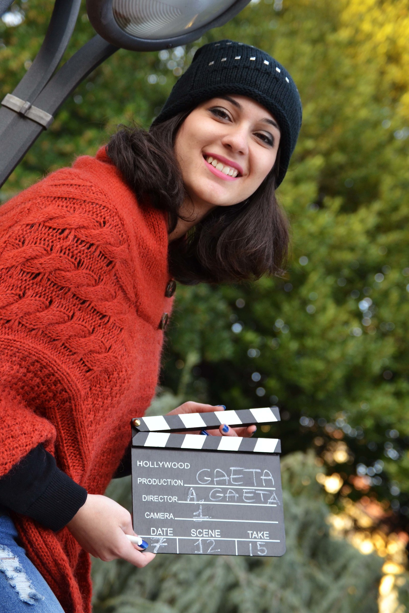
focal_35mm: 82
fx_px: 1406
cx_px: 204
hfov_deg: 16.6
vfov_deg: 24.6
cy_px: 306
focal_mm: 55
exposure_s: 1/100
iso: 400
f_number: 4.5
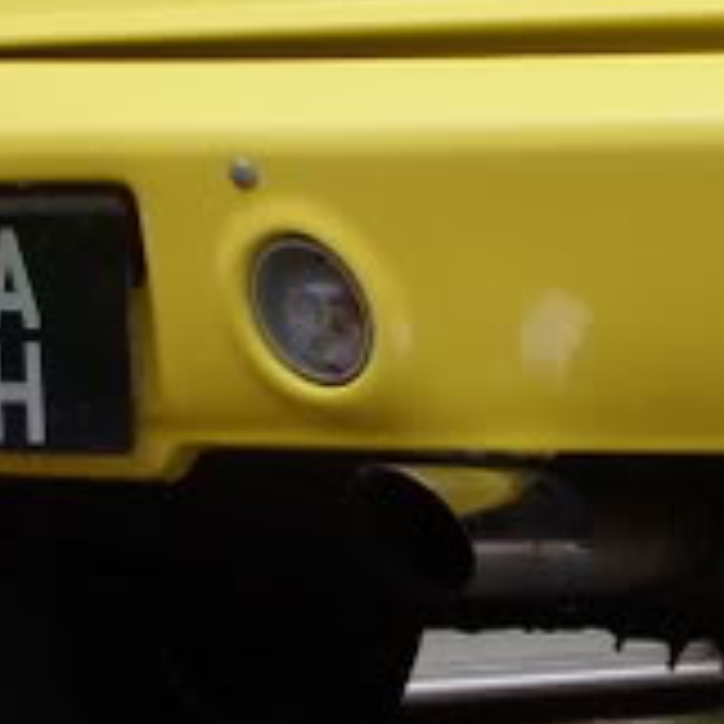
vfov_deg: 10.5
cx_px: 666
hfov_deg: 10.4
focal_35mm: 167
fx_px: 3952
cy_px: 342
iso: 50
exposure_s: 1/96
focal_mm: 7.8
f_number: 5.7
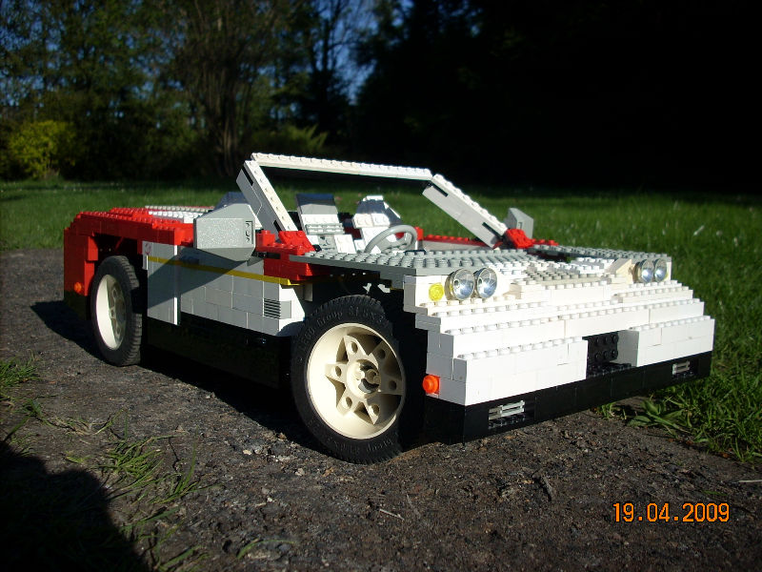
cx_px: 381
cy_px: 286
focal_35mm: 37
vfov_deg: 38.7
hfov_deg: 50.1
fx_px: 814
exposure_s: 1/386
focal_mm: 6.2
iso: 64
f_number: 5.6
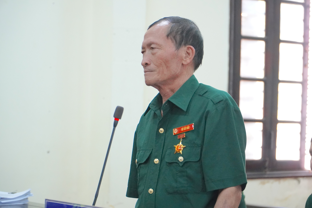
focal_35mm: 117
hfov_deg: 17.5
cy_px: 104
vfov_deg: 11.7
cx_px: 156
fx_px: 1014
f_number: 4
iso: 3200
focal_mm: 78
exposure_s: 1/160
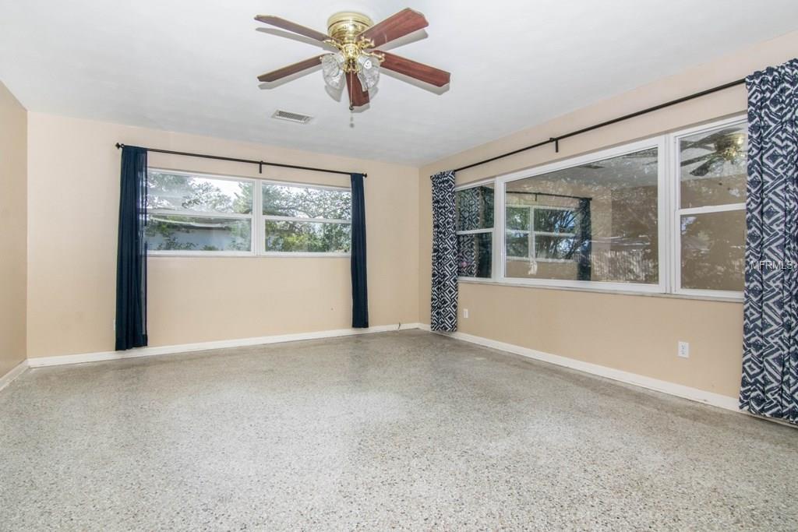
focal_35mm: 18
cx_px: 399
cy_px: 266
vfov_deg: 67.4
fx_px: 399
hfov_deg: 90.0
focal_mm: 12
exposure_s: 1/200
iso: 640
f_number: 10
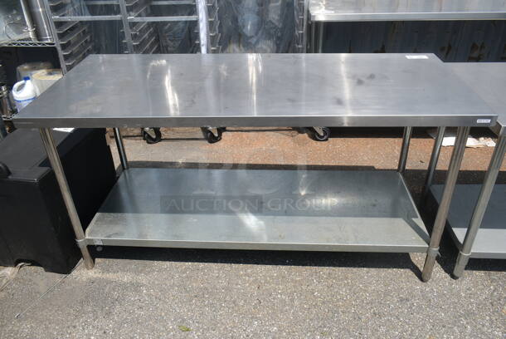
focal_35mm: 27
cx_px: 253
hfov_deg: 67.3
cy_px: 170
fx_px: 380
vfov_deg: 48.0
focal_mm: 18
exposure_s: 1/320
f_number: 8
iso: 100
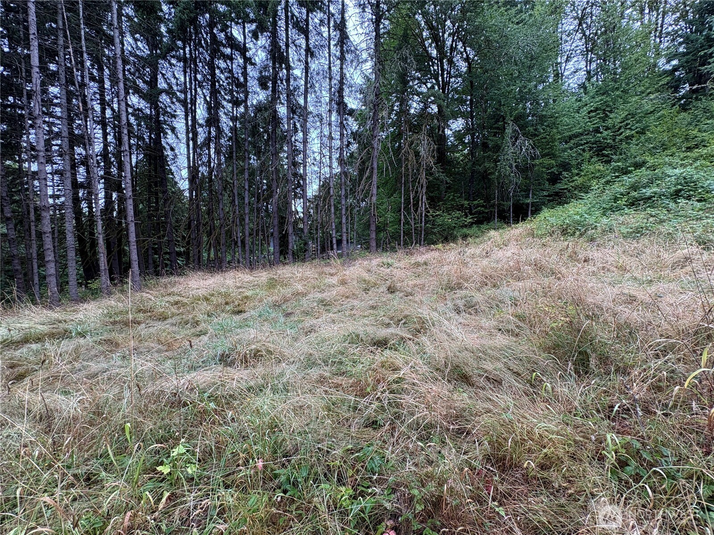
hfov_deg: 102.1
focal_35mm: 14
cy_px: 268
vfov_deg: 85.7
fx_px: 289
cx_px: 357
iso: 50
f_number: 2.2
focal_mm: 2.22
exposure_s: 1/99
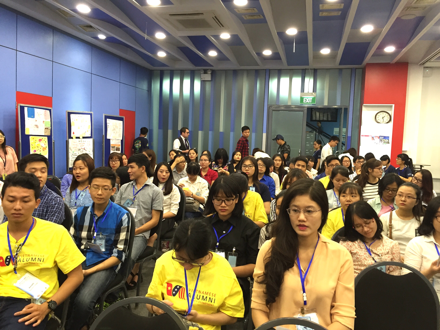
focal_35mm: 29
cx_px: 220
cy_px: 165
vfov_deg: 48.2
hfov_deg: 61.7
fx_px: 369
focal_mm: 4.15
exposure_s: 1/33
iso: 160
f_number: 2.2
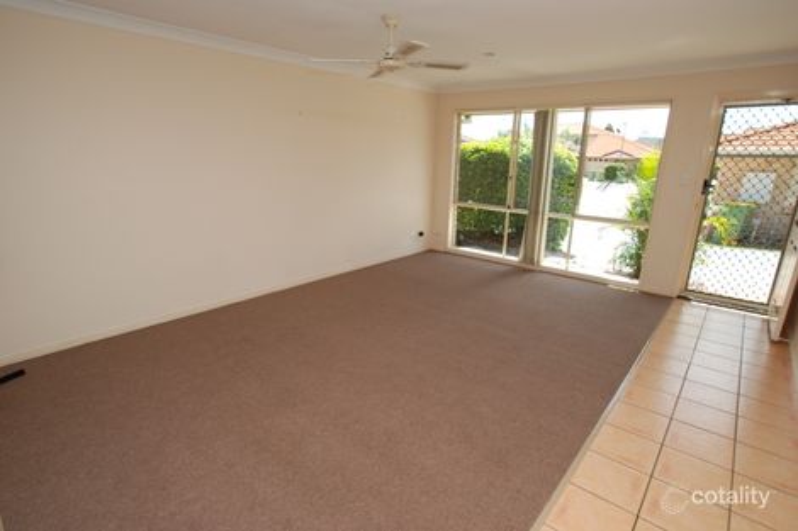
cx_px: 399
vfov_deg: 67.3
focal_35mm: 18
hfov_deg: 90.0
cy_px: 266
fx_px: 399
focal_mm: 12
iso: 140
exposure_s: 1/125
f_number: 4.8
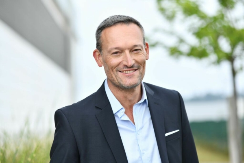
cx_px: 122
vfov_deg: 9.5
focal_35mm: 145
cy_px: 82
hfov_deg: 14.2
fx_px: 983
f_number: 5
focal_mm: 145
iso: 64
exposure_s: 1/200
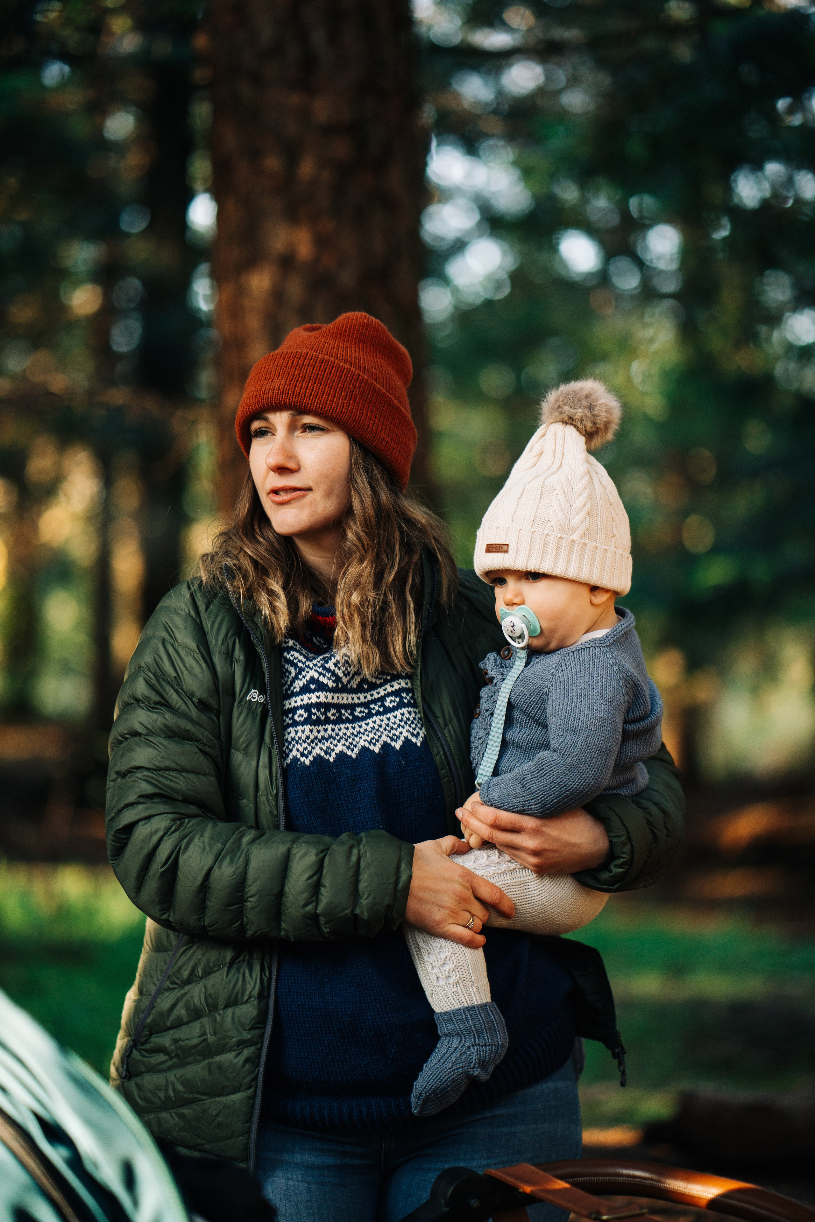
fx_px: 2886
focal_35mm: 85
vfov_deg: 23.9
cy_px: 611
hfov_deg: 16.1
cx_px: 408
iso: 400
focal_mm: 85
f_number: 1.8
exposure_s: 1/200
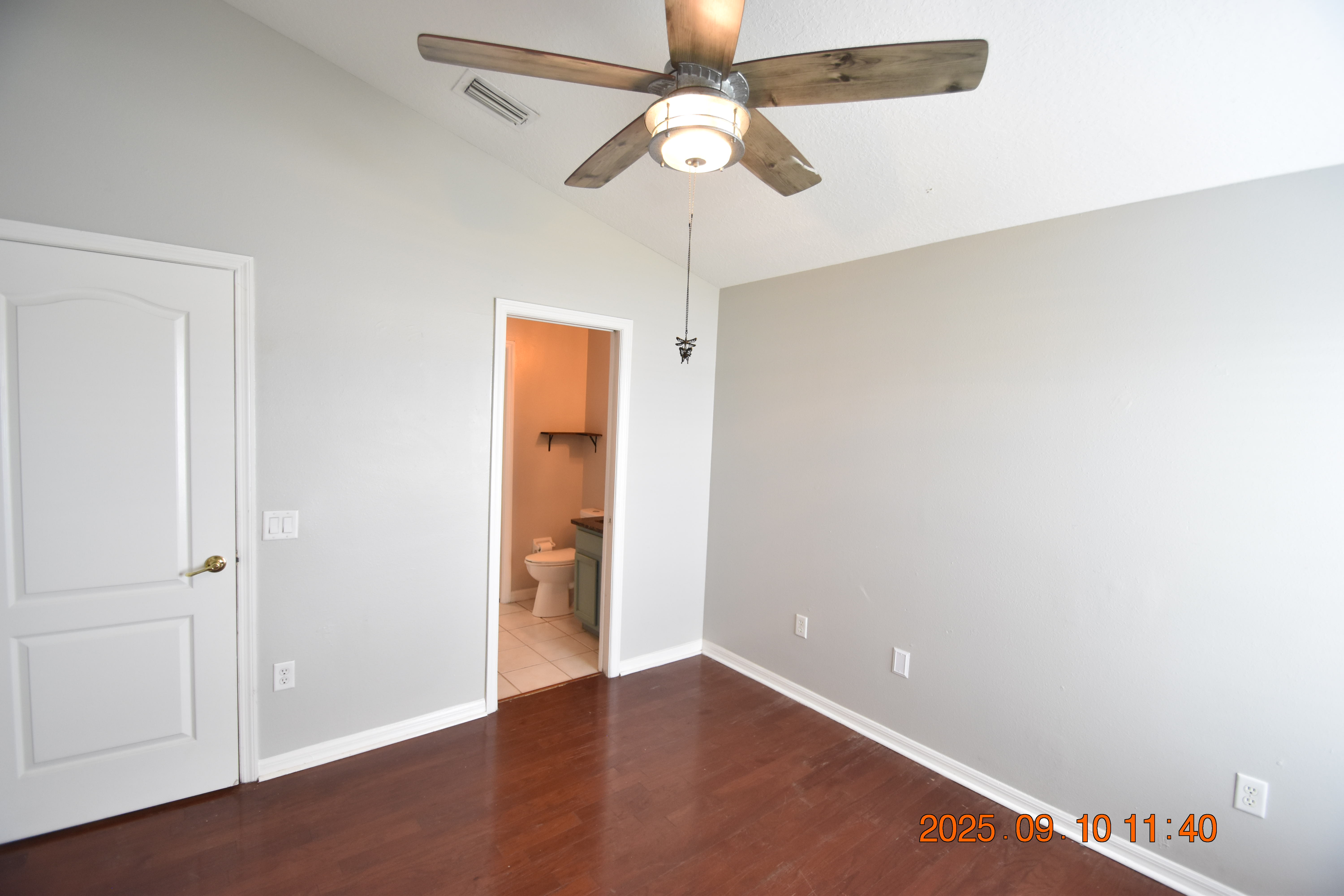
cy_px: 448
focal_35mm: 15
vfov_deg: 77.3
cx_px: 672
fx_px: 560
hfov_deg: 100.4
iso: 800
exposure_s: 1/45
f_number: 3.5
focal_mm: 10
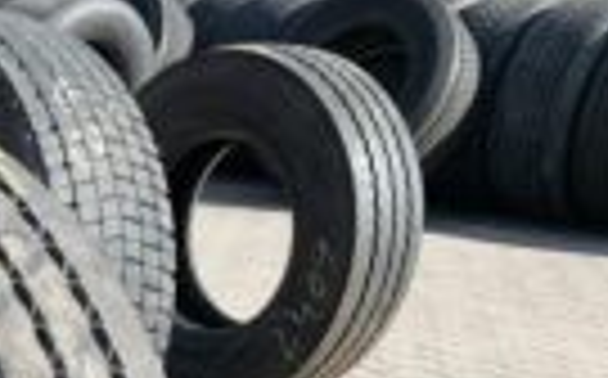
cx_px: -266
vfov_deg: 13.2
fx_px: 1456
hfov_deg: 20.6
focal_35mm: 88
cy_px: 695
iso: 25
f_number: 1.8
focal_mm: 4.25
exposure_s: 1/981
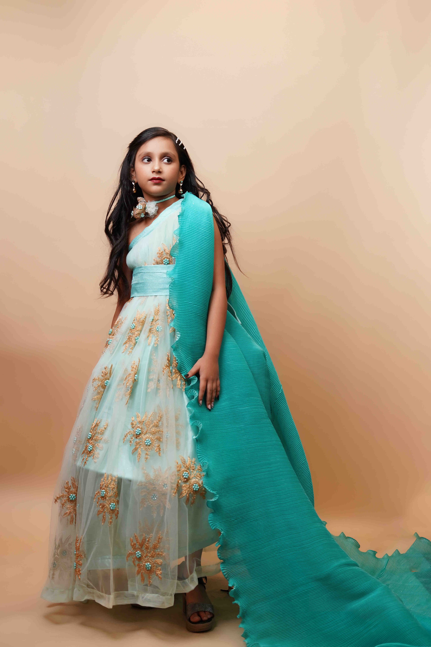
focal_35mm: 50
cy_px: 324
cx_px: 216
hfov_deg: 27.0
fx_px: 898
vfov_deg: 39.6
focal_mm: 50
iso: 400
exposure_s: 1/200
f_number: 2.8
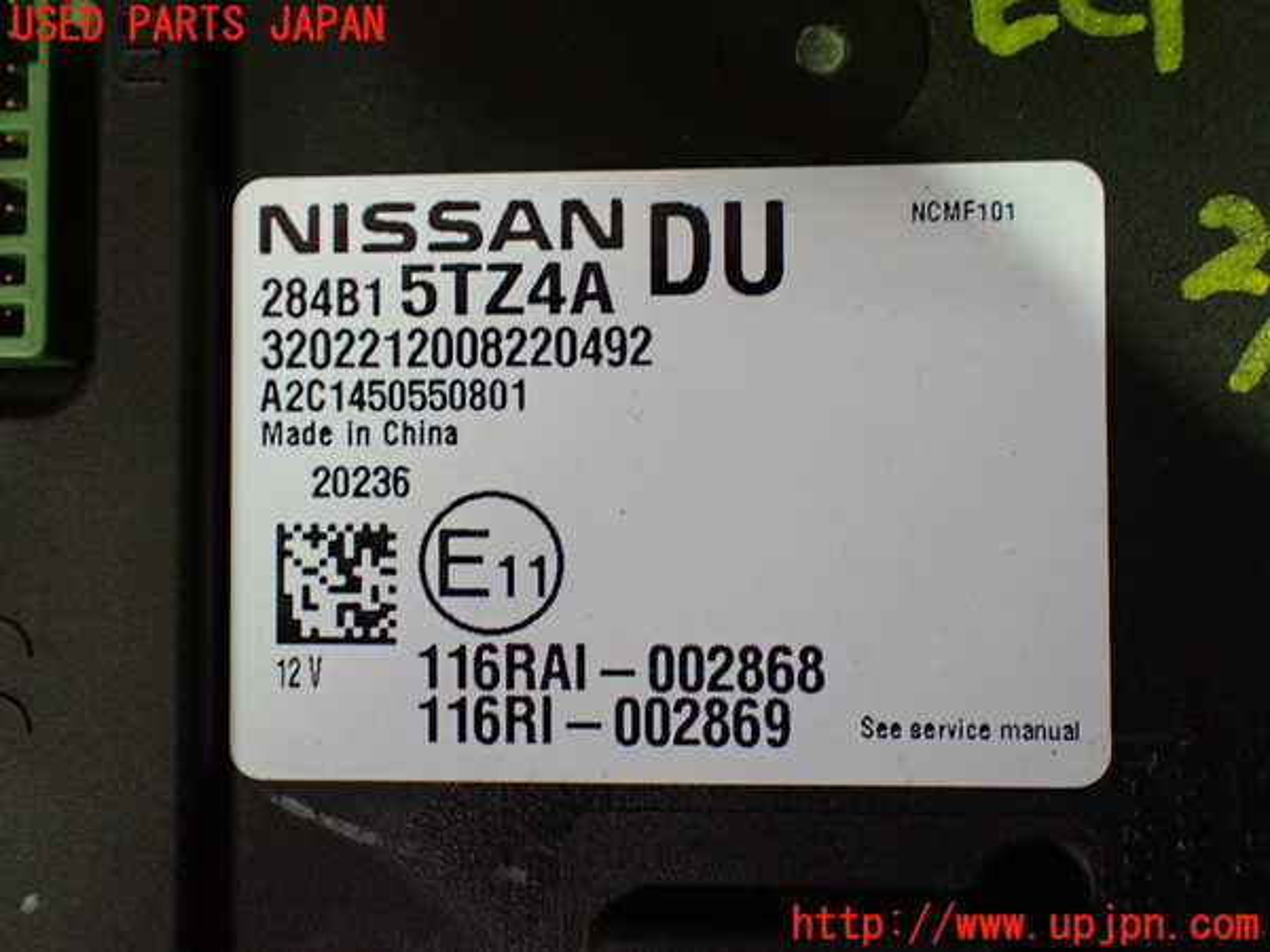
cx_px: 635
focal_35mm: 44
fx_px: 1614
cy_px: 476
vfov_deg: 32.9
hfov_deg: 42.9
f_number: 2.9
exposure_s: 1/50
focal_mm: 7.84
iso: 800
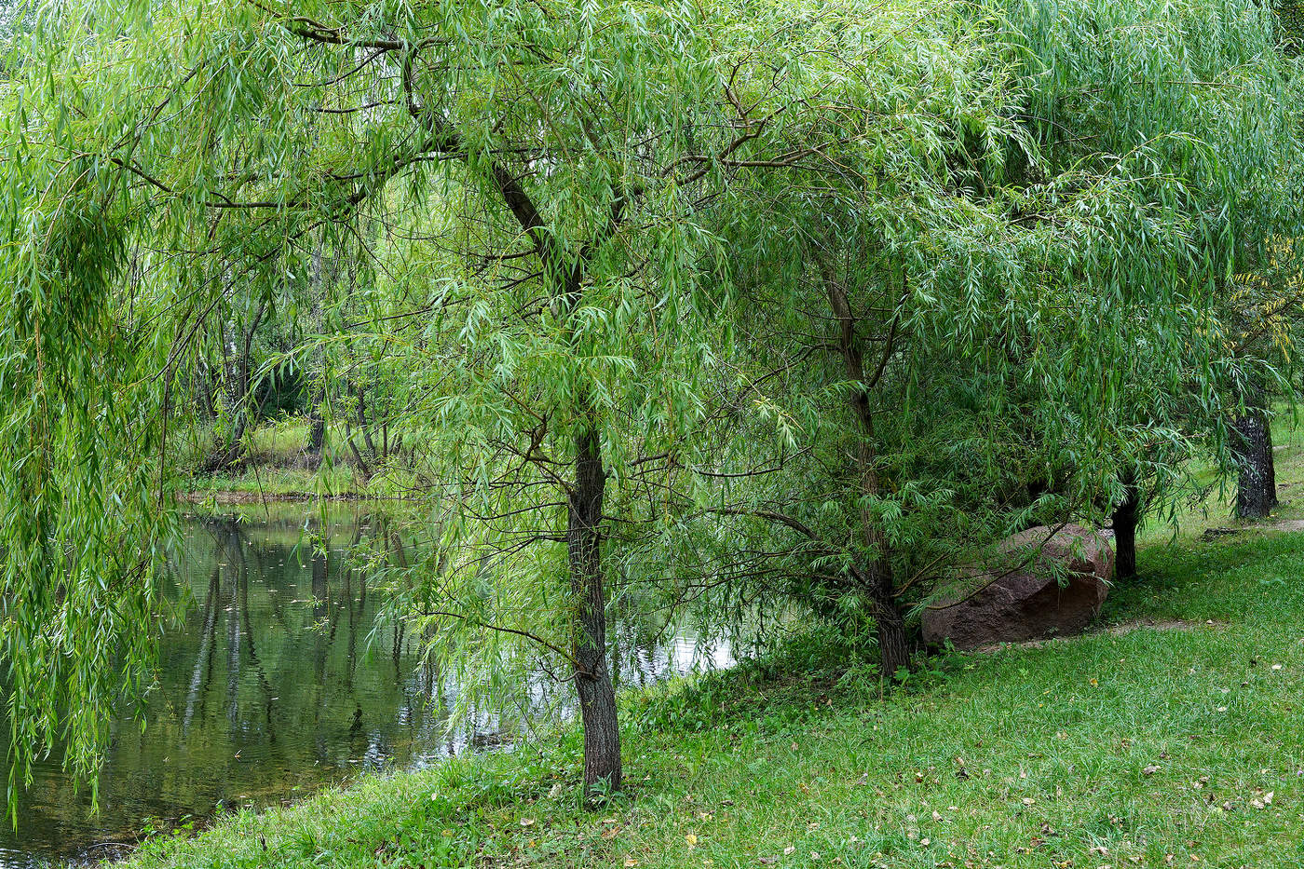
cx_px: 652
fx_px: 1811
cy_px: 434
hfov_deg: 39.6
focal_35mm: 50
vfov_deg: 27.0
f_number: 11
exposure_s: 1/60
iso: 400
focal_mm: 50
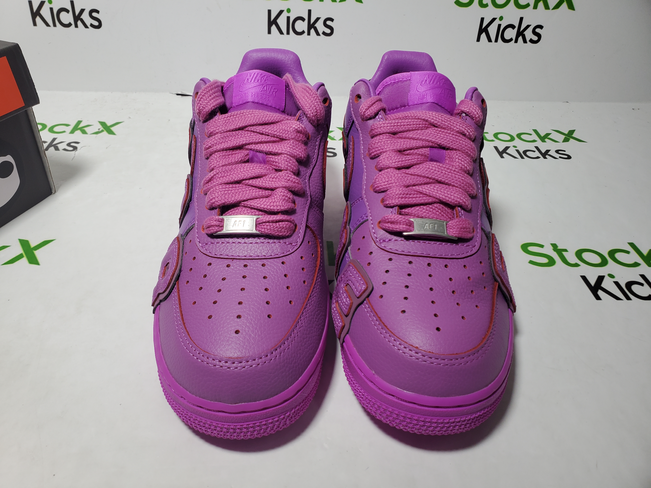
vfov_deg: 53.1
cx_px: 326
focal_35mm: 26
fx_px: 489
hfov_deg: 67.3
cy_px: 244
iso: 50
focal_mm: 4.3
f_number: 2.4
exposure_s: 1/203
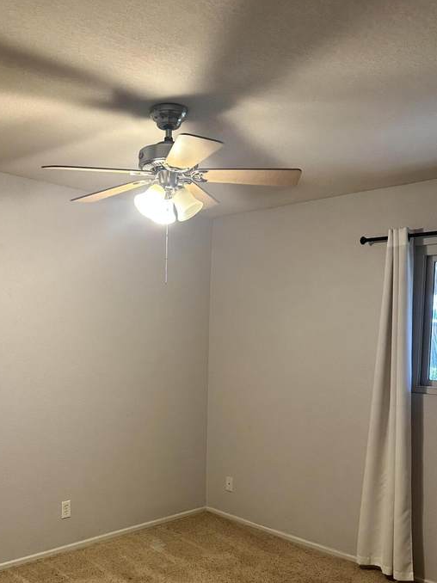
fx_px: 573
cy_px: 377
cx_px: 161
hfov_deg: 41.4
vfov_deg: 53.2
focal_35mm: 34
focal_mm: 6.86
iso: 250
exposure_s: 1/60
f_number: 1.78
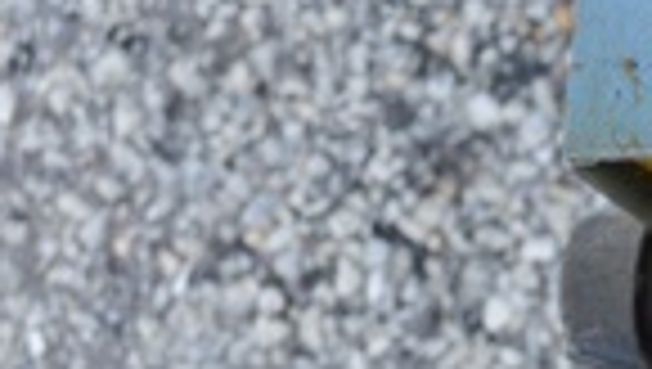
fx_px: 2926
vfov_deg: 7.1
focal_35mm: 169
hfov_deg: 11.6
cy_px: 562
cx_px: 1228
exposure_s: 1/160
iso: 200
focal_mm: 26
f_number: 6.3
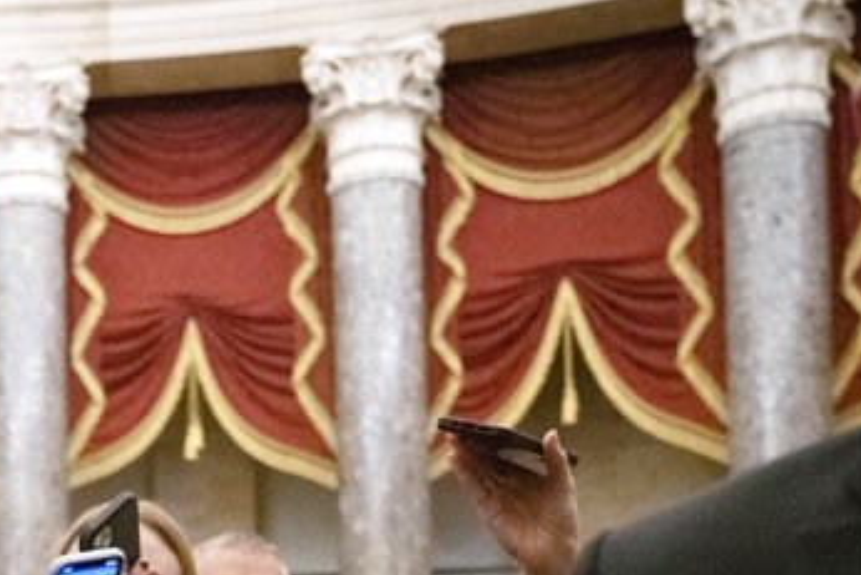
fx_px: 1699
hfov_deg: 25.1
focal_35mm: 71
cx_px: -219
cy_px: 808
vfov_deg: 17.6
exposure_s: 1/250
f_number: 2.8
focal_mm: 24
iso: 10000
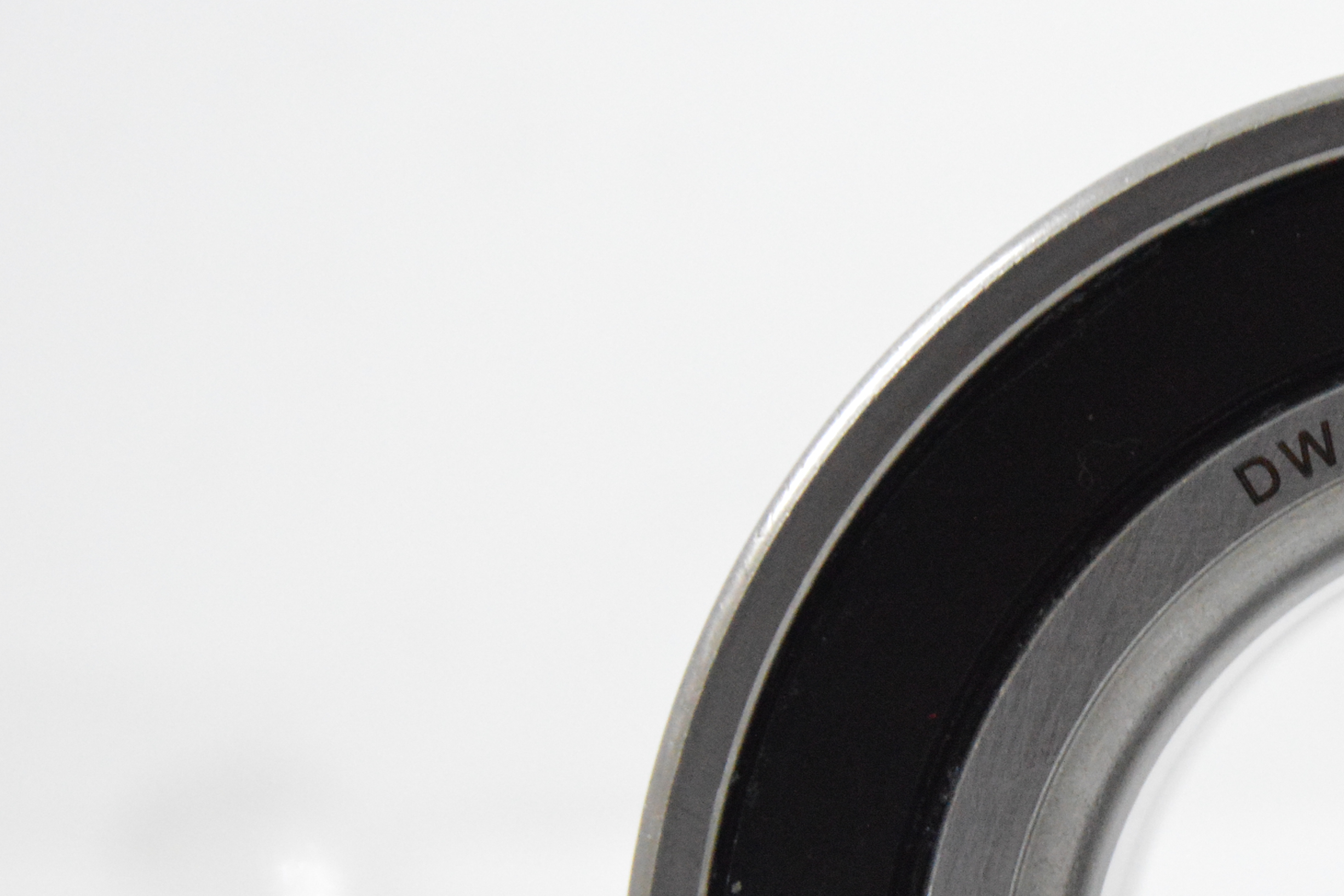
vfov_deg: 4.7
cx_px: 1552
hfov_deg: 7.0
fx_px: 10975
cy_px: 953
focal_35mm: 294
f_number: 7.1
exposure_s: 1/100
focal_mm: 80
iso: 3200
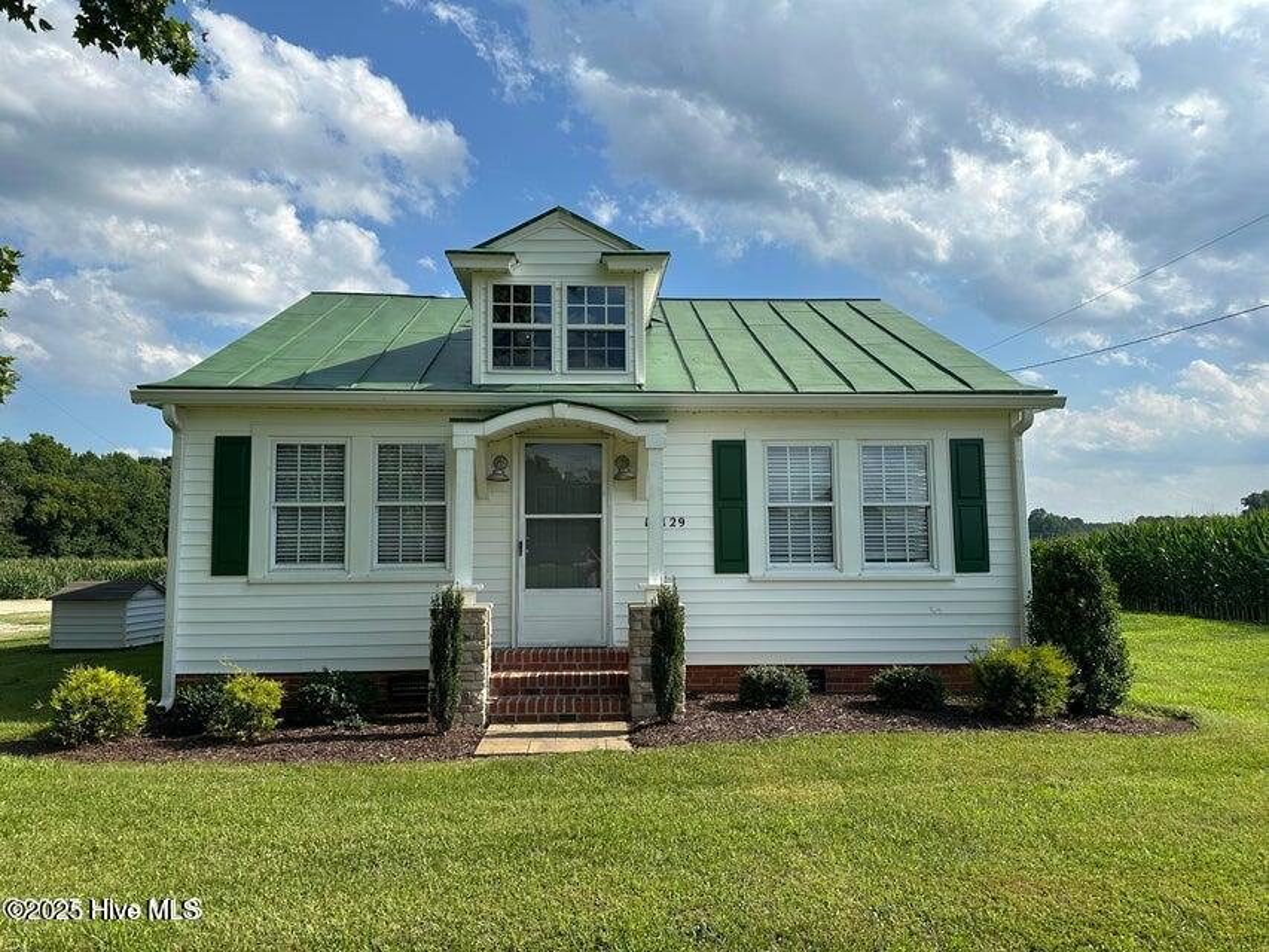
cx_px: 634
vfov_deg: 56.8
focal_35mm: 24
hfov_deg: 71.6
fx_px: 880
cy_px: 476
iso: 80
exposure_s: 1/5000
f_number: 1.78
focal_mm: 6.86
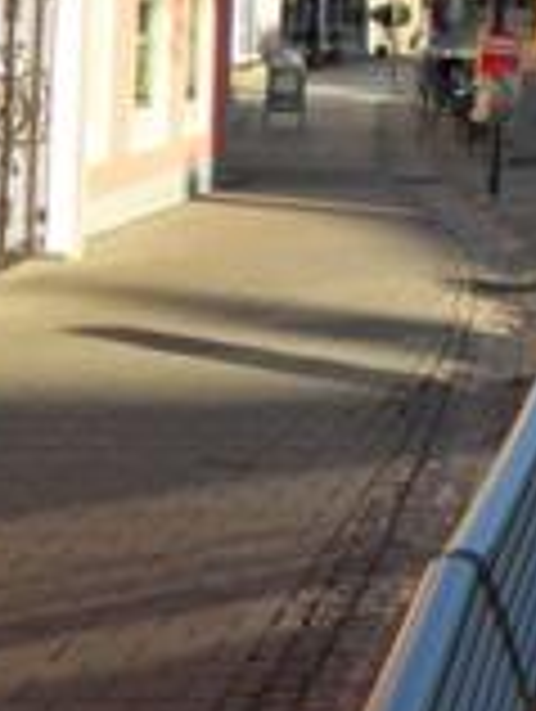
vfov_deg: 20.7
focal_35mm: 89
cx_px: 971
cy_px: -112
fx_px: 1833
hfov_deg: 14.6
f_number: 3.2
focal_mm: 3.9
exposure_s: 1/500
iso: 80
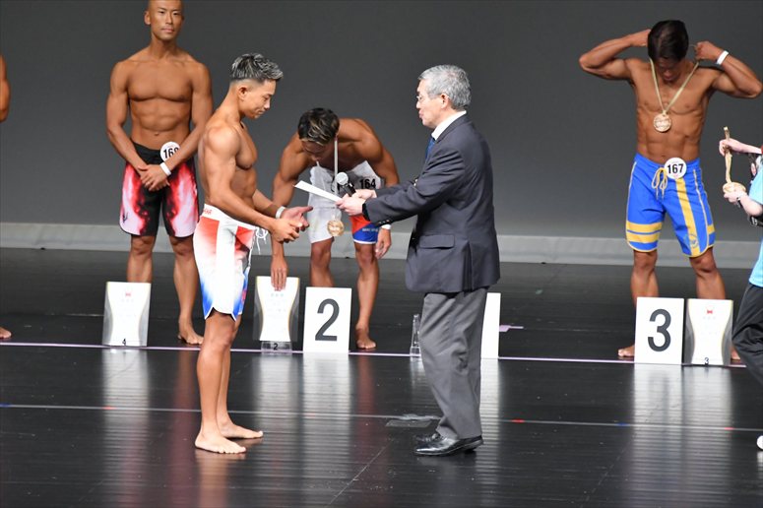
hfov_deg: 6.5
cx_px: 382
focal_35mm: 315
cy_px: 254
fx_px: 6673
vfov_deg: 4.4
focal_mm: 210
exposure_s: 1/400
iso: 5000
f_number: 5.6
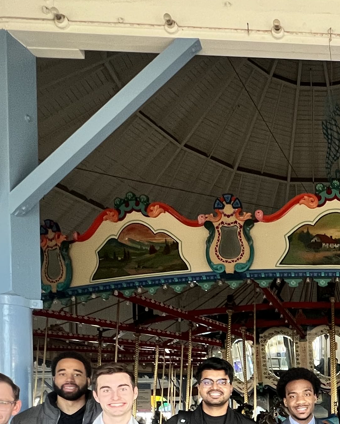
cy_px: 412
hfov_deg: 33.8
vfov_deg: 42.3
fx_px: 478
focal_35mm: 38
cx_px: 378
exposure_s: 1/71
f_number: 1.8
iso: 250
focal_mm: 1.57
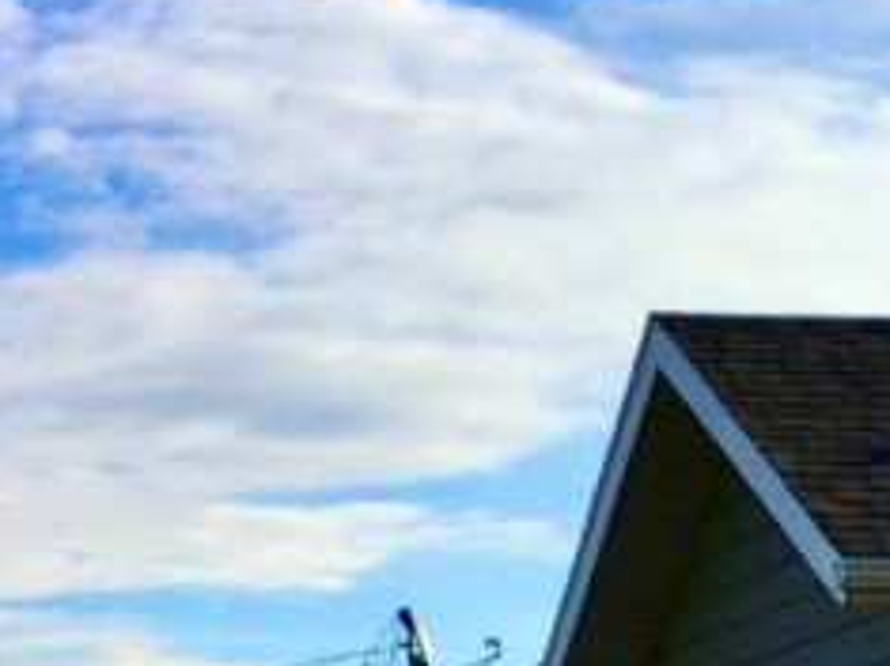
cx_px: 810
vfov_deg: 10.7
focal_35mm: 135
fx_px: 3469
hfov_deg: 14.5
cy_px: 855
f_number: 2.4
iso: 25
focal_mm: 3.3
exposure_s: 1/1942
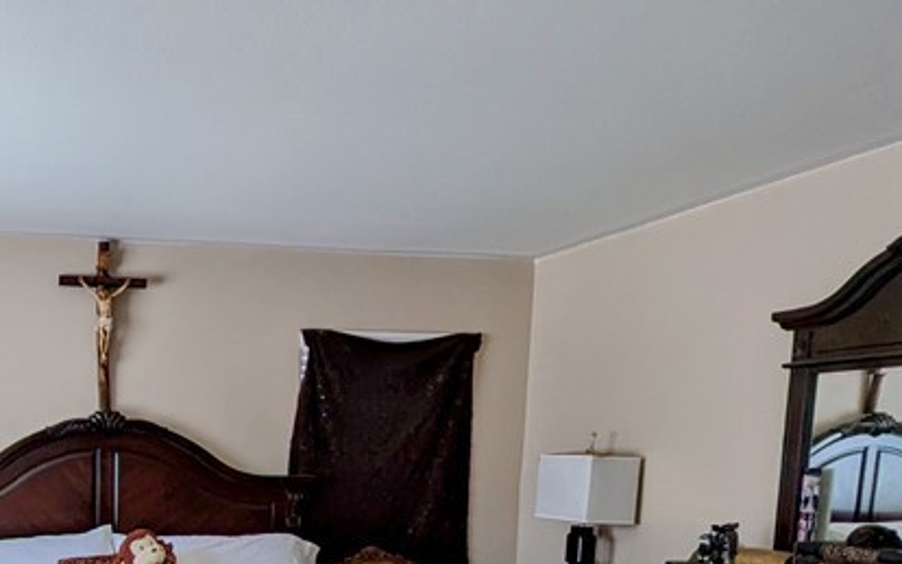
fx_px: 836
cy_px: 571
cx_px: 121
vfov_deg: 33.9
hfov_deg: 51.3
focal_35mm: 34
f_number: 2.2
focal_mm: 1.95
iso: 26
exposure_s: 1/193
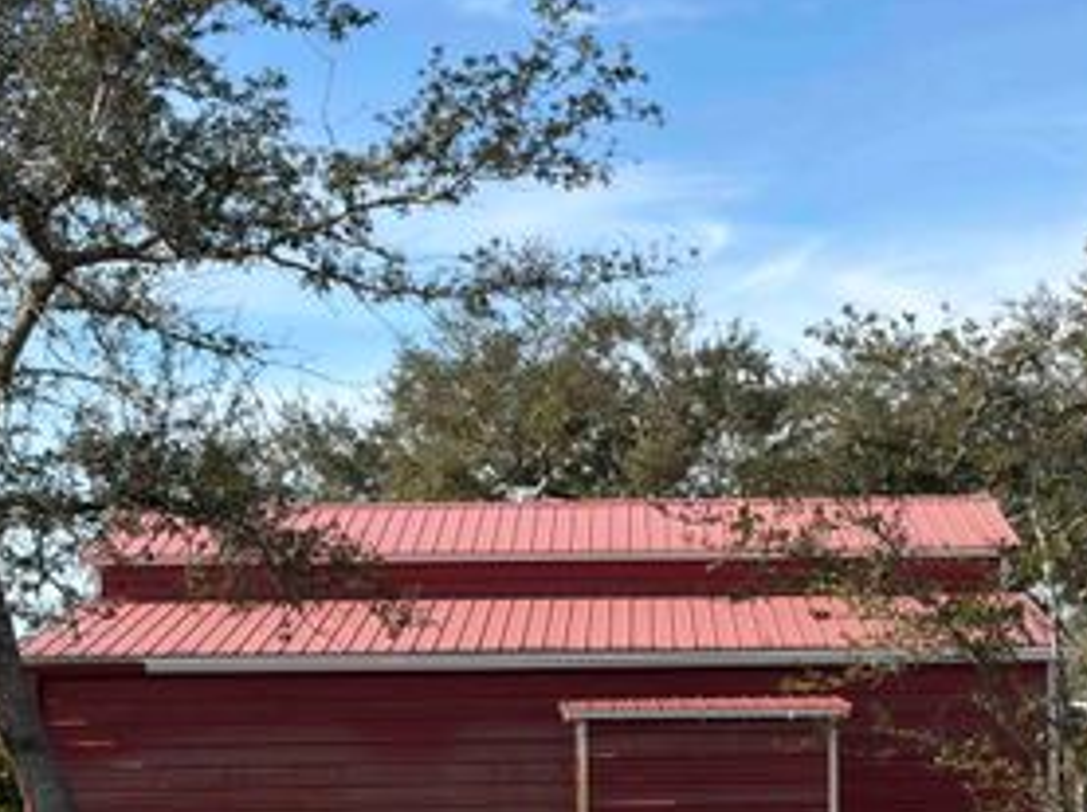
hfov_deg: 20.9
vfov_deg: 15.7
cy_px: 520
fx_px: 2948
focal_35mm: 94
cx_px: 620
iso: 32
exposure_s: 1/3125
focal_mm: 5.96
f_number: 1.6
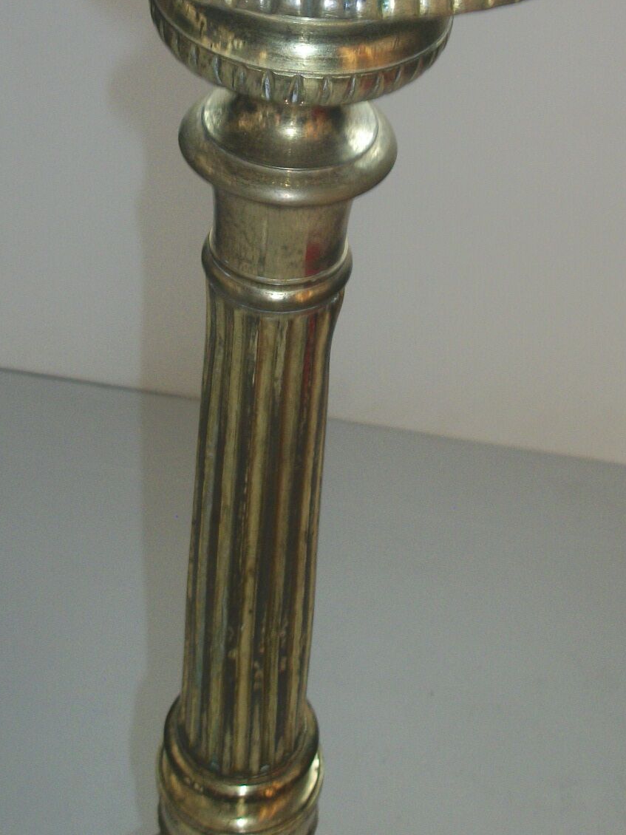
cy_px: 197
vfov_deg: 32.5
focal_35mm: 58
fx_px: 1399
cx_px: 284
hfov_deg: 25.2
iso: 80
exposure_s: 1/30
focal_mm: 5.7
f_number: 2.9
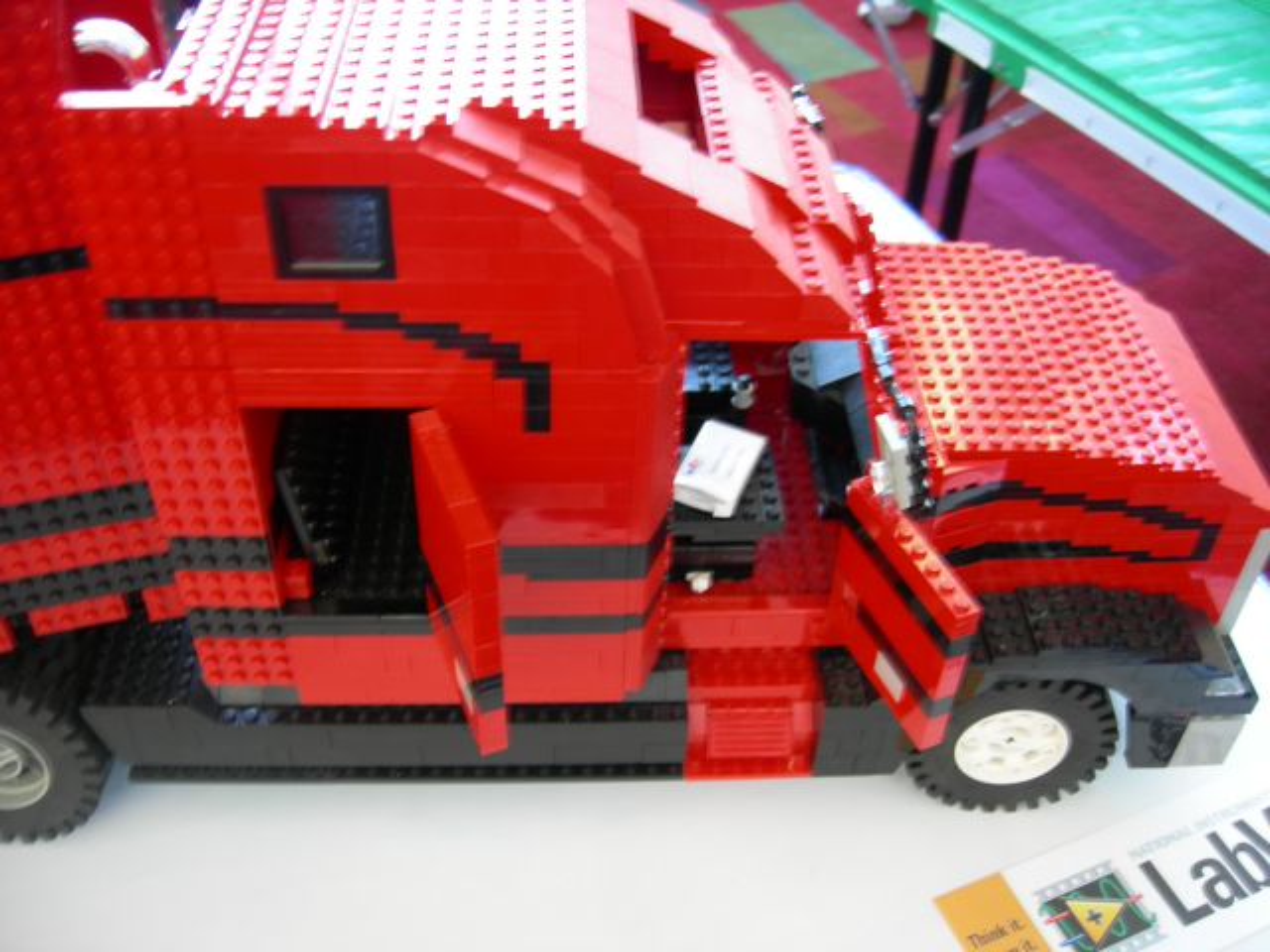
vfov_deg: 39.7
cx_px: 635
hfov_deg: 51.4
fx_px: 1321
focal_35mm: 36
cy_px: 476
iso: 64
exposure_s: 1/4.1
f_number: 2.7
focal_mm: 7.5
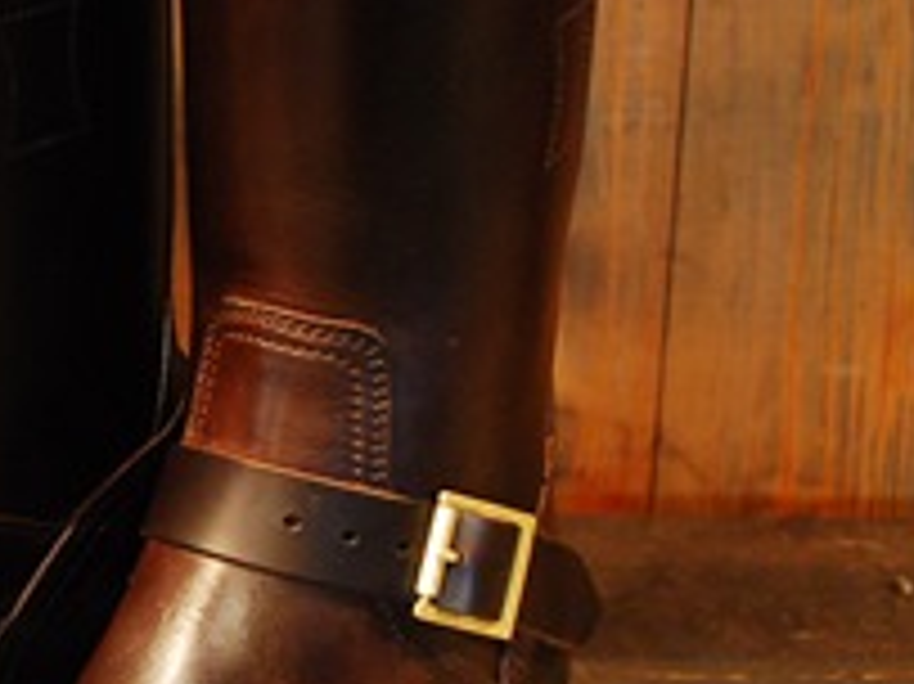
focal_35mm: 119
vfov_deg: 12.4
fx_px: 3140
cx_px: -68
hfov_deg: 16.1
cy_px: 392
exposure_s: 1/2.5
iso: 1000
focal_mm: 28
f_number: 4
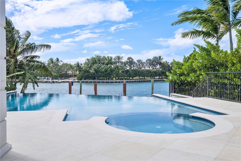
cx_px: 120
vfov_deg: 43.6
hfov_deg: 61.9
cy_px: 80
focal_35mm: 30
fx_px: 201
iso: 500
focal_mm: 20
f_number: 9
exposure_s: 1/1600
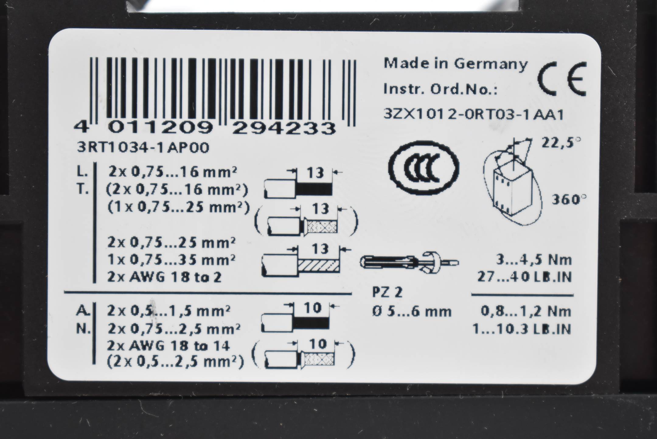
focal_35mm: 82
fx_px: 1507
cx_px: 328
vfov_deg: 16.6
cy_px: 220
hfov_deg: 24.6
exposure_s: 1/100
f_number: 5.6
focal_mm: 55
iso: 800
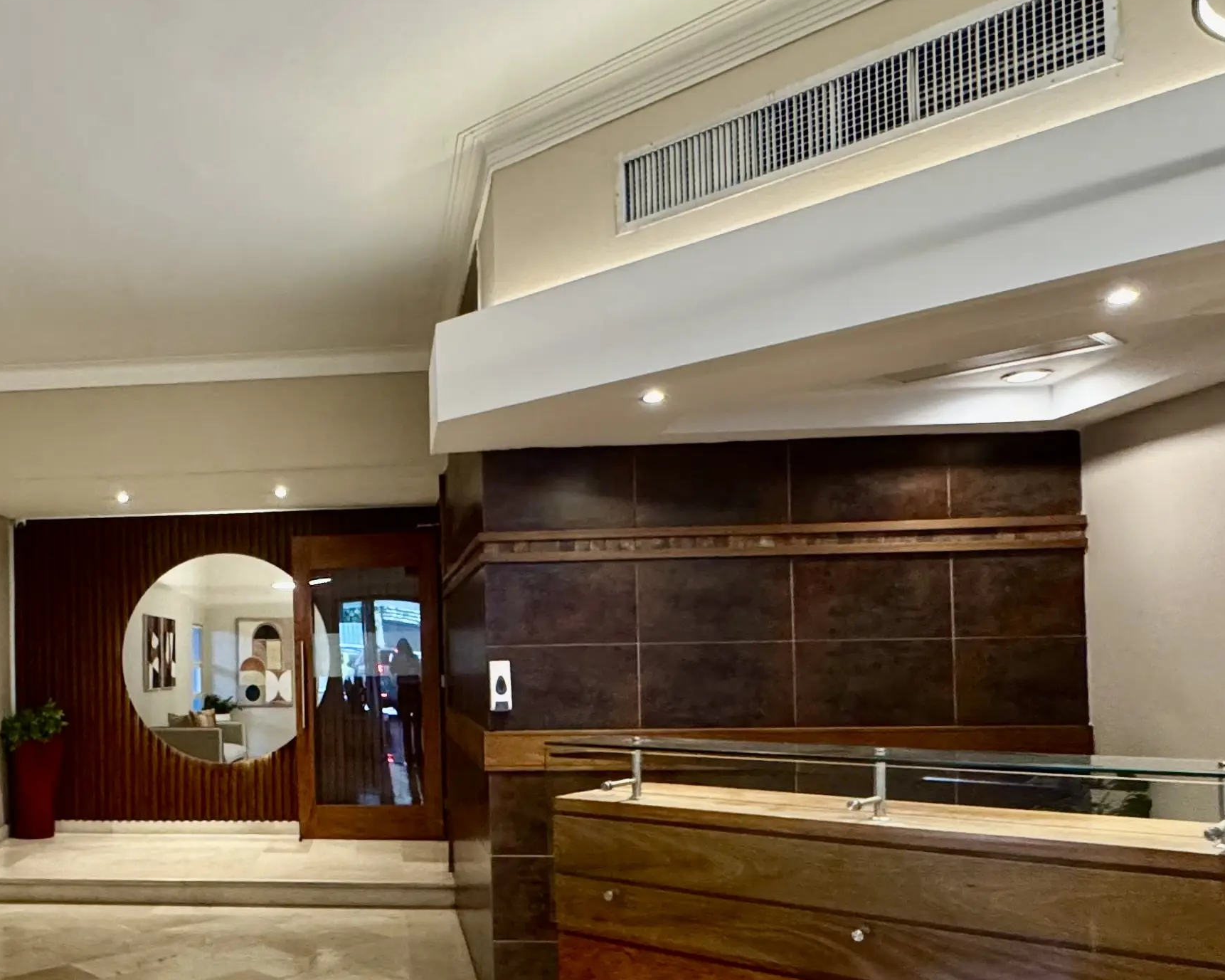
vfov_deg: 45.2
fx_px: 1160
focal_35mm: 32
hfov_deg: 52.4
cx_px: 259
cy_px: 644
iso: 640
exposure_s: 1/60
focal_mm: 2.22
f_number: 2.2
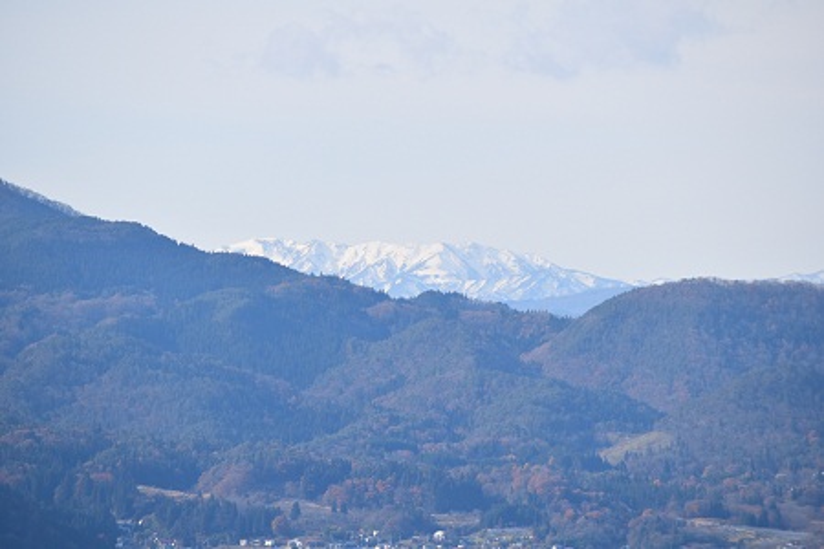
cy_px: 274
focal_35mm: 360
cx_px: 412
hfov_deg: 5.7
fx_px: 8239
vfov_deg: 3.8
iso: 200
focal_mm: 240
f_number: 7.1
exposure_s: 1/800
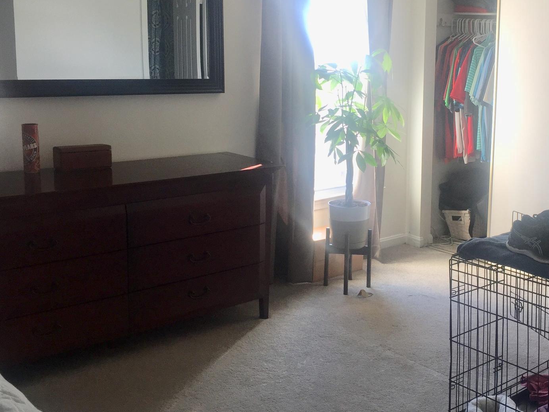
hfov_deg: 43.1
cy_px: 168
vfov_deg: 33.5
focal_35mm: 43
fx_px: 682
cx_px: 375
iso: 32
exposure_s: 1/40
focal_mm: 4.15
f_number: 2.2
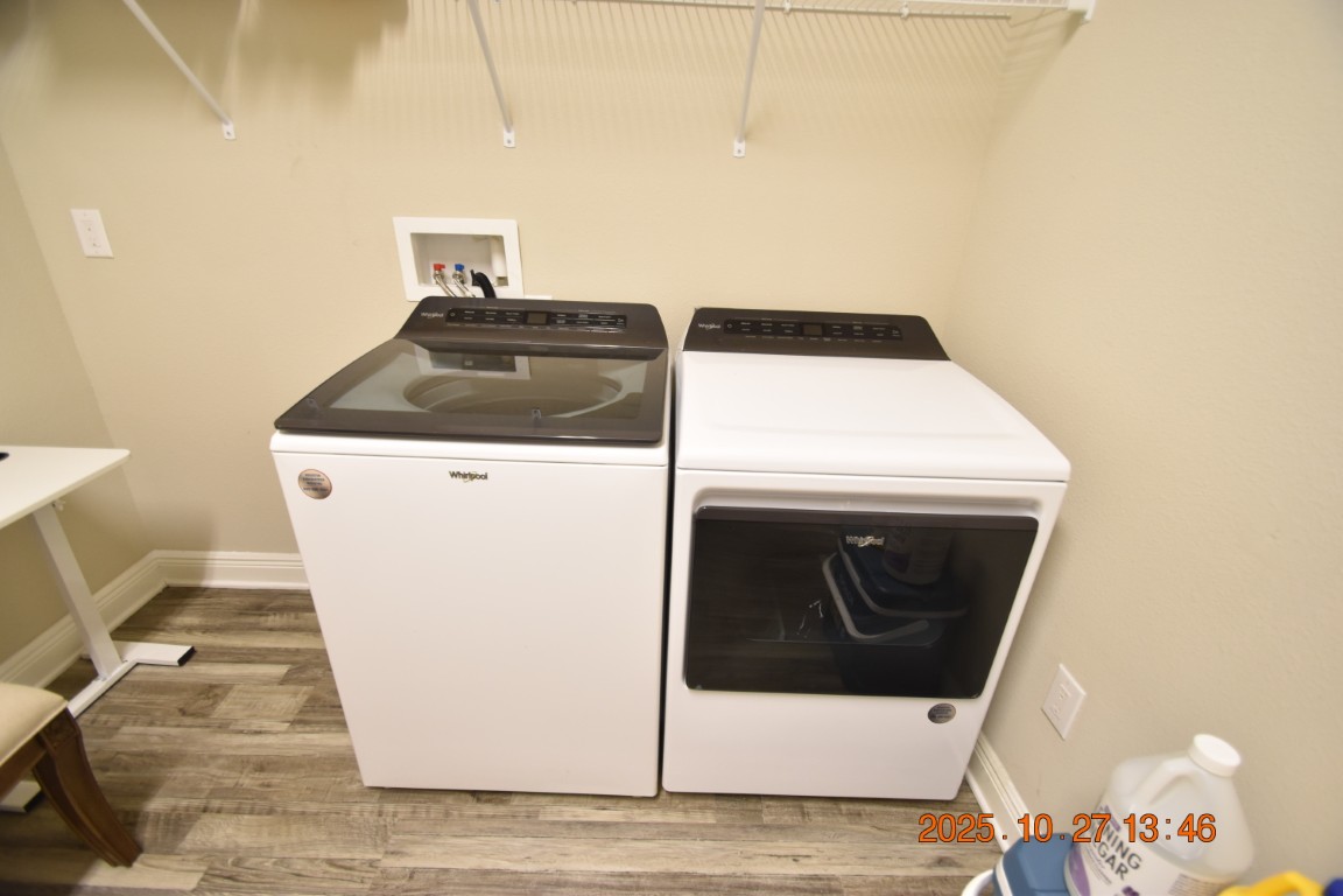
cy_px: 448
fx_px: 560
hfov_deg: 100.4
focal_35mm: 15
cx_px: 672
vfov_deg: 77.3
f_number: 3.5
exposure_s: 1/20
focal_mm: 10
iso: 800
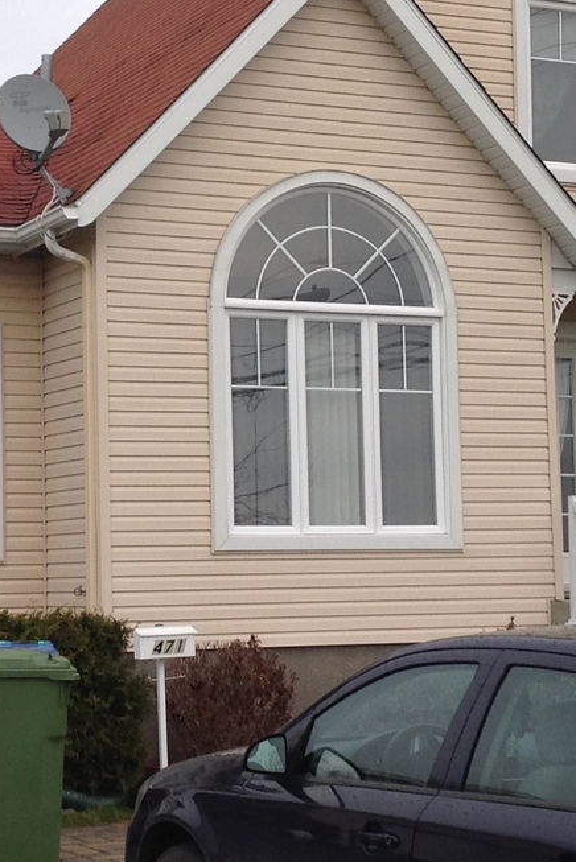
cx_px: 153
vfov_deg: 22.9
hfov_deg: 15.3
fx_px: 2134
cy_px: 451
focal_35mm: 89
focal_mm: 4.28
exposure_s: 1/1008
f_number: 2.4
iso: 50
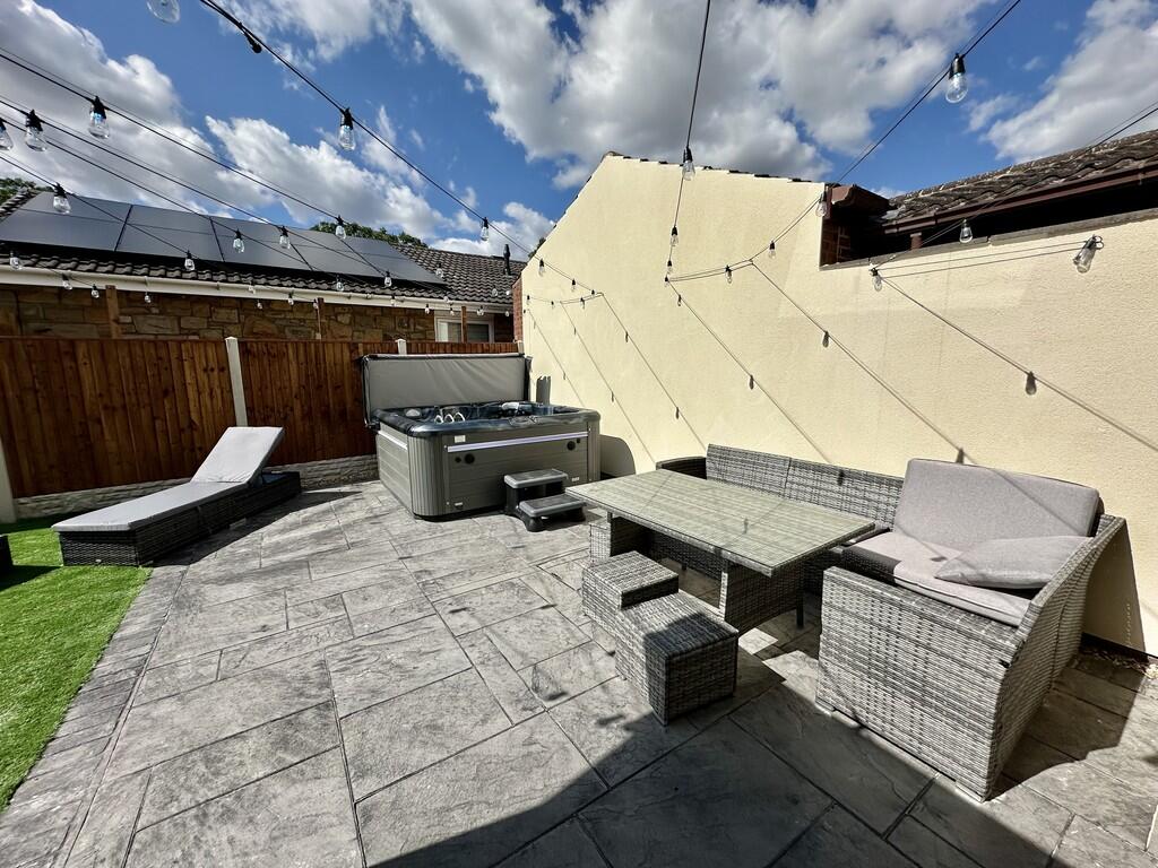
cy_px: 434
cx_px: 579
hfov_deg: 102.1
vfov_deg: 85.7
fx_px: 468
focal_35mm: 14
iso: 50
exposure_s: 1/5051
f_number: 2.2
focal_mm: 2.22
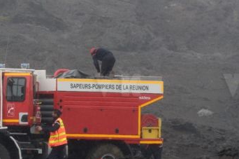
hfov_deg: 2.9
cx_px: 52
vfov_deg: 2.0
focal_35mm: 701
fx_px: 4647
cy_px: 106
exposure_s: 1/640
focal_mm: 200
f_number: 8
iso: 250
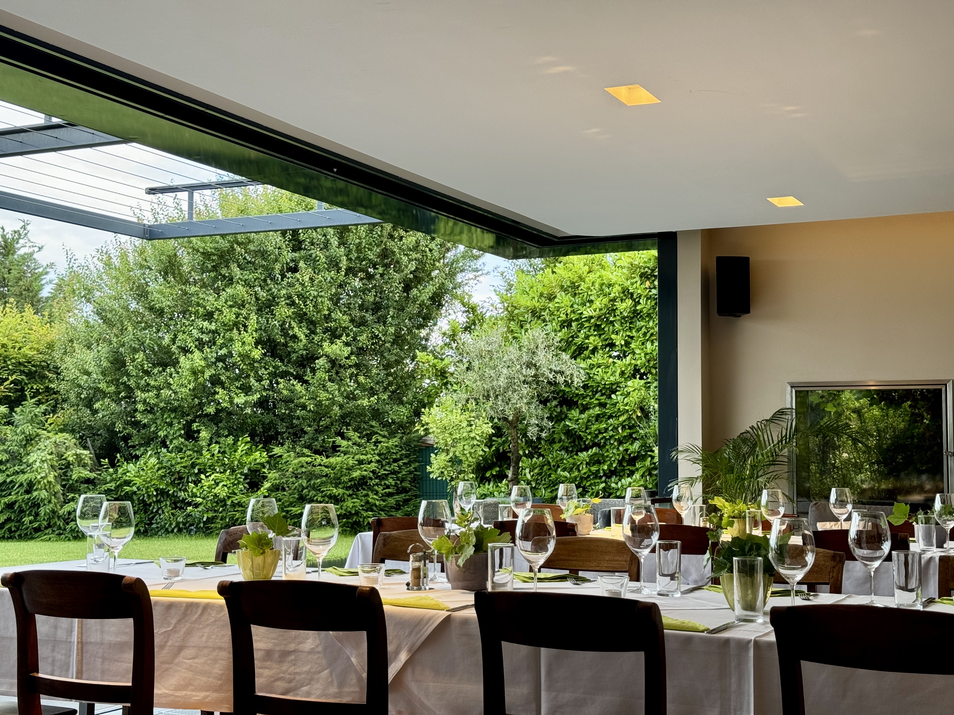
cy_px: 358
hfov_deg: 39.7
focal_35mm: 48
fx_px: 1323
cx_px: 477
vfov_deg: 30.3
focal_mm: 6.76
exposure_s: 1/121
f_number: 1.78
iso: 80
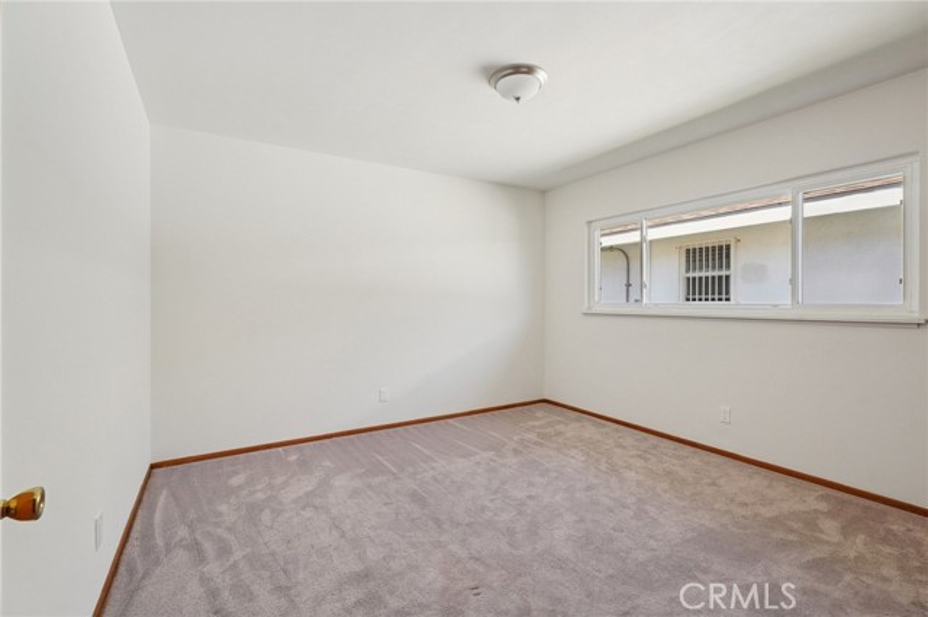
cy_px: 308
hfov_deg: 96.8
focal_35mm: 16
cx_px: 464
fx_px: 412
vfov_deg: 73.7
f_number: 8
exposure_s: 1/50
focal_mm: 16
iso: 400
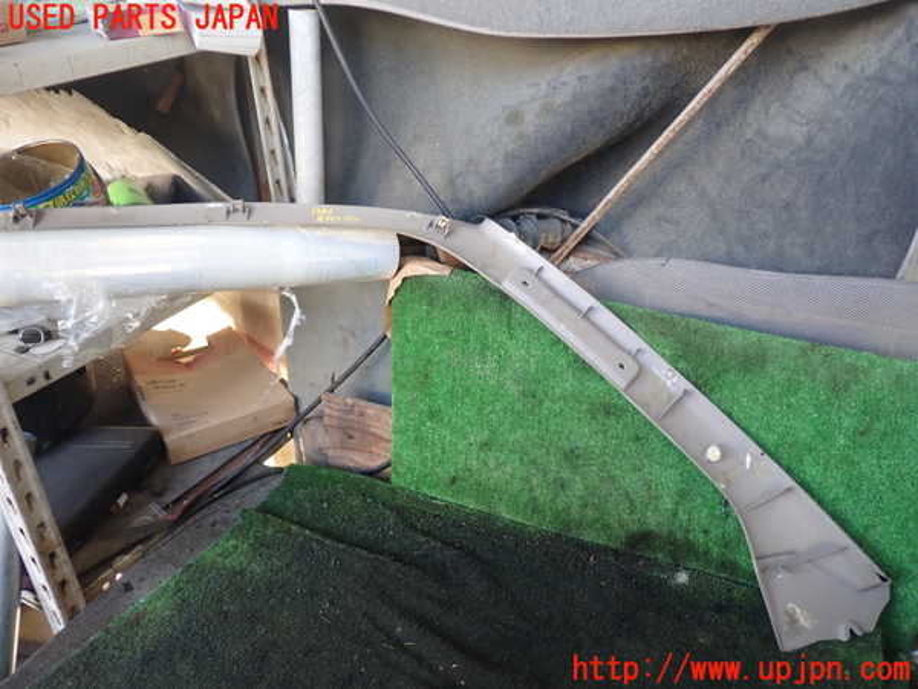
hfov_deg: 60.0
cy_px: 344
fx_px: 796
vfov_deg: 46.8
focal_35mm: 30
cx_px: 459
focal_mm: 5.4
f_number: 2.3
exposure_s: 1/60
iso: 200
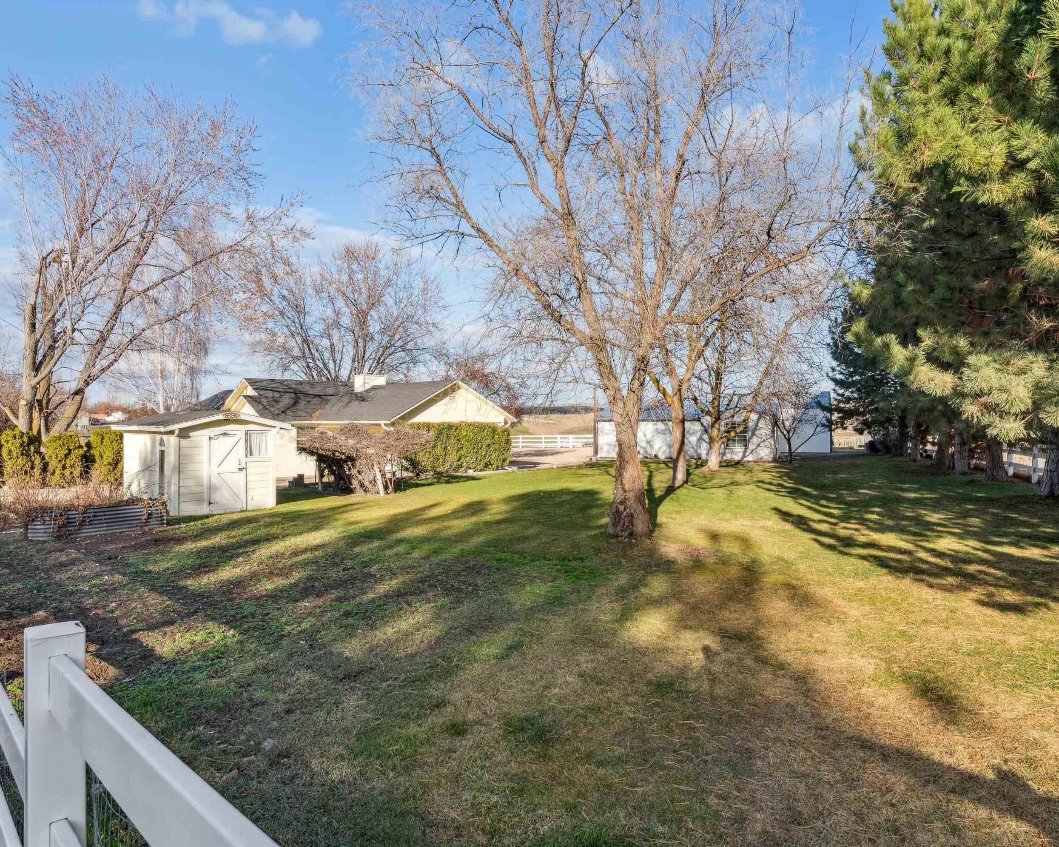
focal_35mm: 22
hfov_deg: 74.1
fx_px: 700
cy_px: 417
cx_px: 503
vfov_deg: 62.3
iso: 400
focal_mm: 19.3
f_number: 13
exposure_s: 1/200
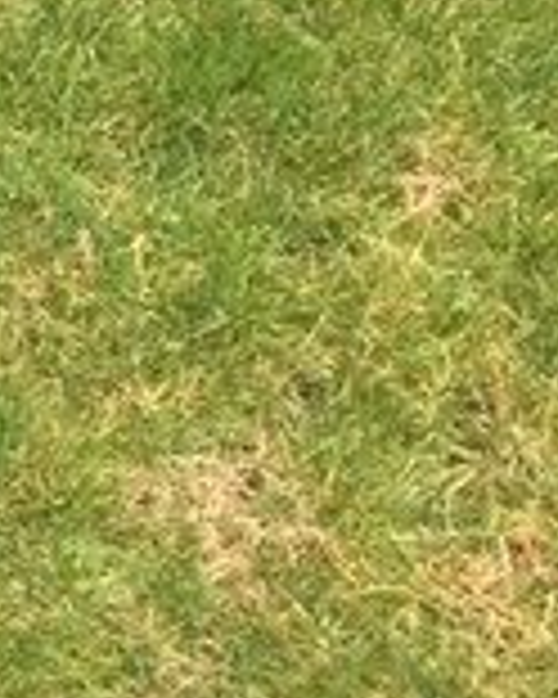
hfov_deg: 11.2
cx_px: -734
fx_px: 2415
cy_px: 153
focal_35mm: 117
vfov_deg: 16.3
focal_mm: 4.15
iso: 25
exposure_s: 1/165
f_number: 2.2
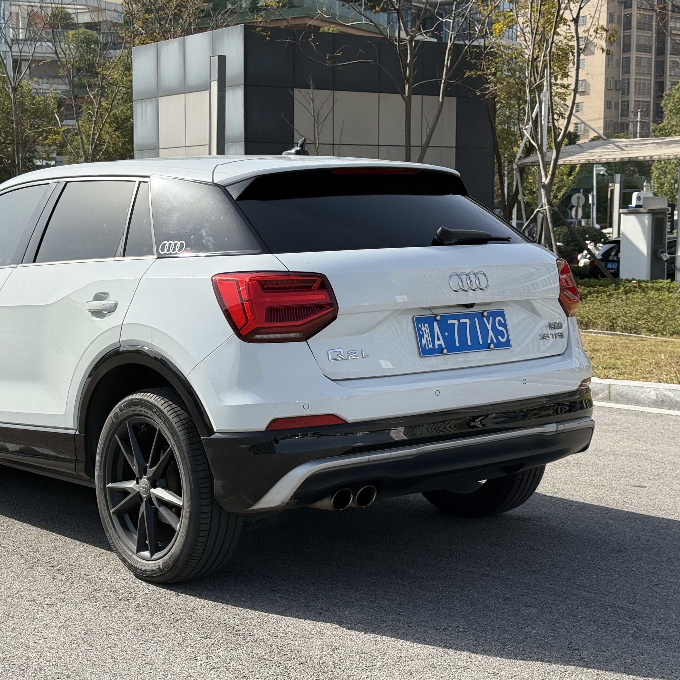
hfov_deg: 29.8
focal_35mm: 57
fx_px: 1267
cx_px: 225
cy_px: 340
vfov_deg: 30.0
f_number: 1.78
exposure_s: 1/4329
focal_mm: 6.76
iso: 64
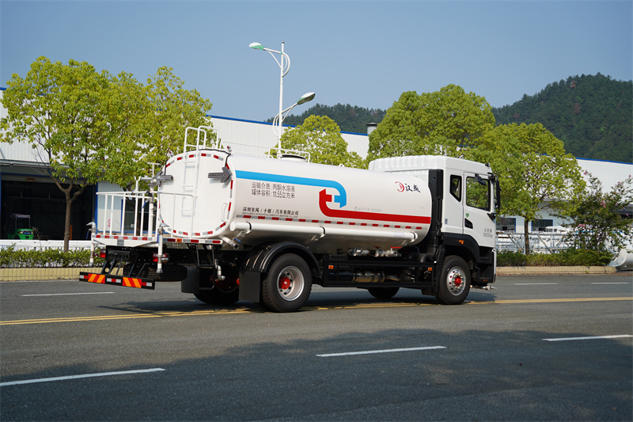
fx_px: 773
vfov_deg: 30.5
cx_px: 316
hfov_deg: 44.5
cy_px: 211
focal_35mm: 44
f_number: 3.5
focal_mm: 44
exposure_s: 1/1250
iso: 100
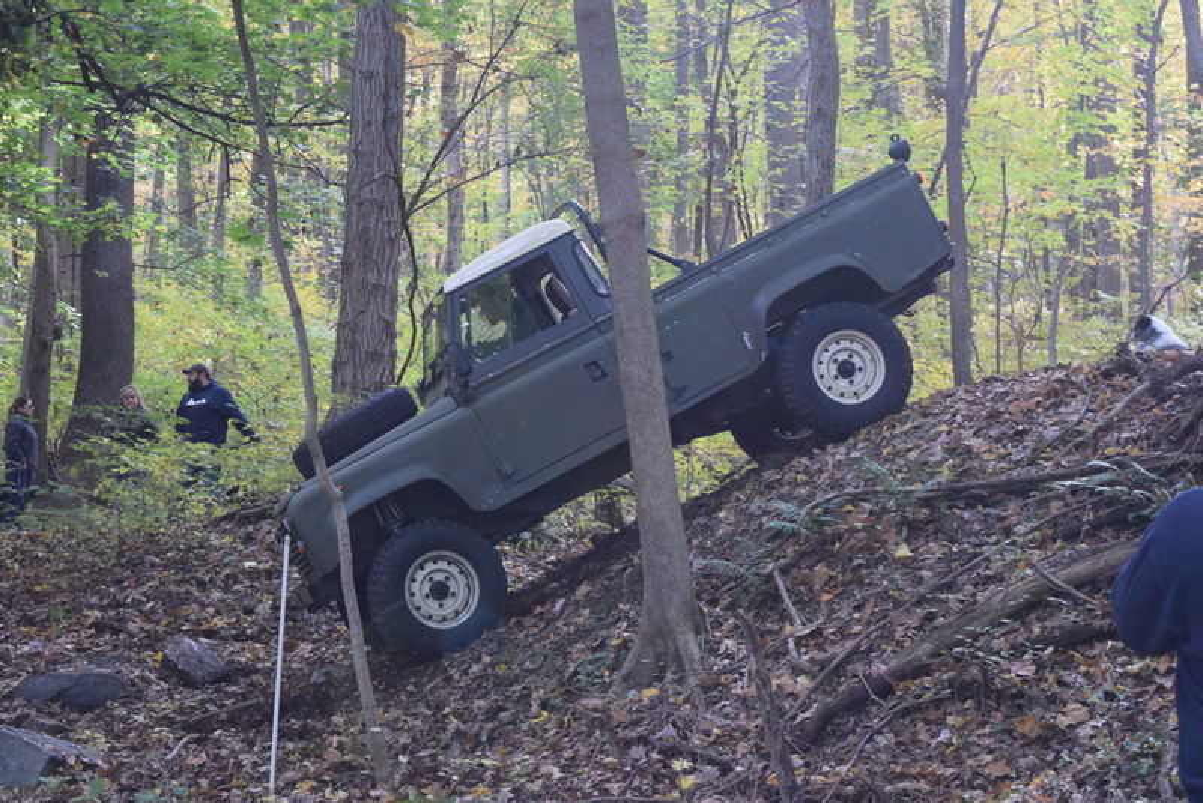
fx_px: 2758
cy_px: 402
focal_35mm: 82
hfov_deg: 24.6
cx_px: 602
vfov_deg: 16.6
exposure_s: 1/320
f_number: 5.6
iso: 3200
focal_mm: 55
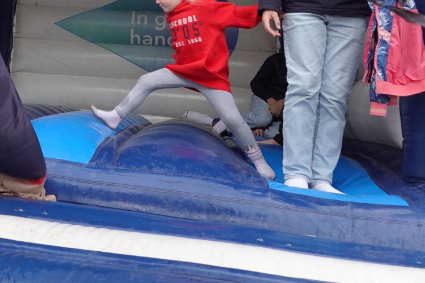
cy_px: 17
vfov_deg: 26.4
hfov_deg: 37.4
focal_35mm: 49
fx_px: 578
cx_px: 34
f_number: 2.8
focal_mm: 9
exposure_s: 1/250
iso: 250
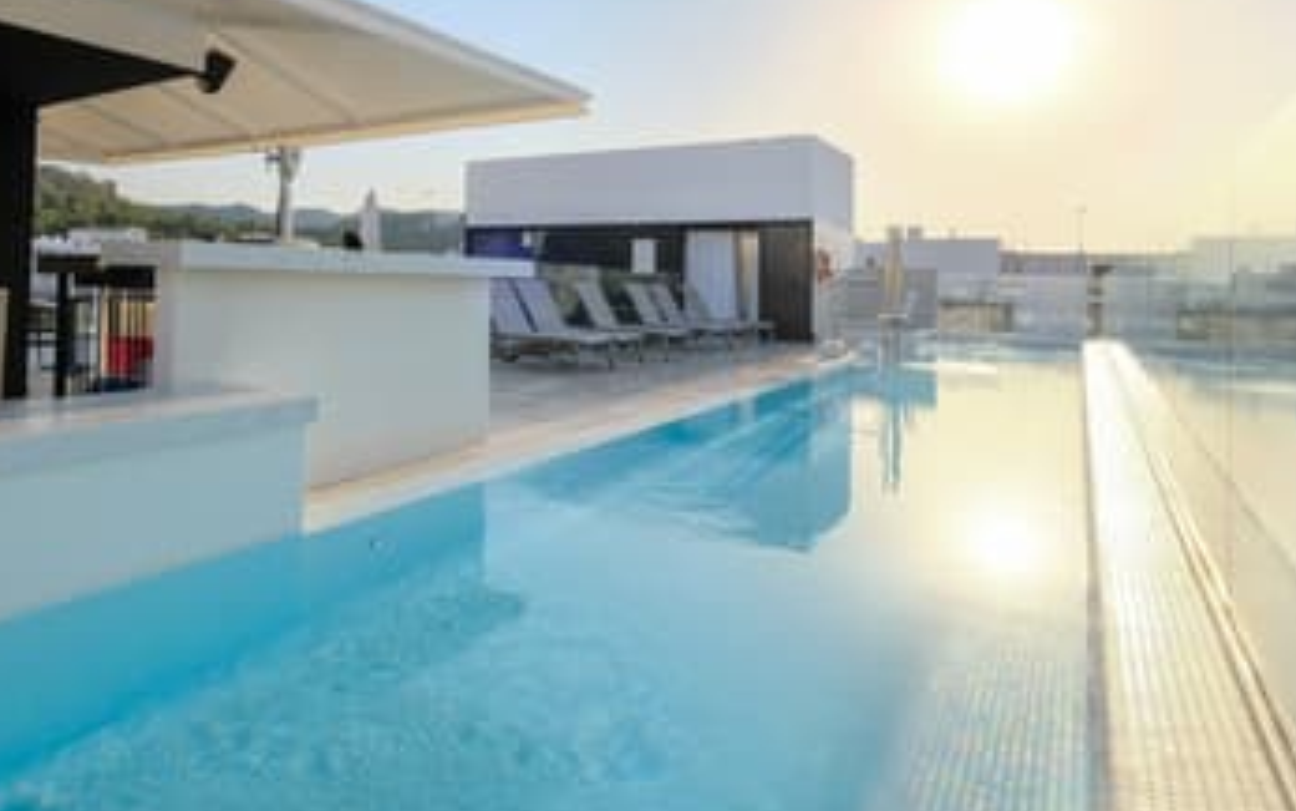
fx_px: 777
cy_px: 267
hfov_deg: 79.2
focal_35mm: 22
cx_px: 556
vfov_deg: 53.9
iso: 800
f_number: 11
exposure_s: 1/500
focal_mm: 10
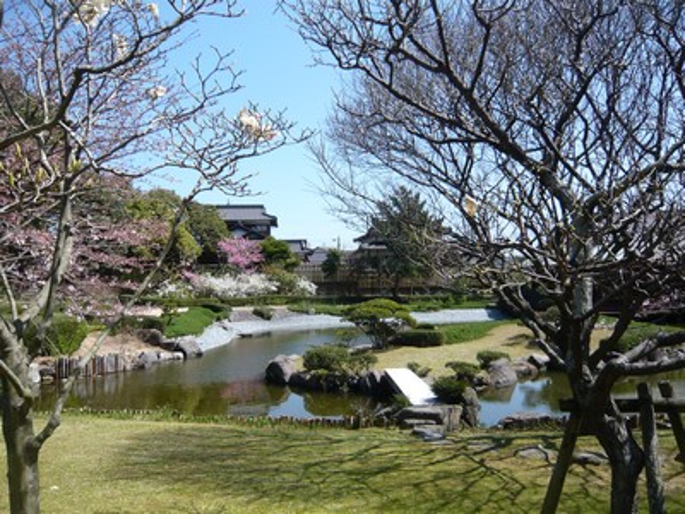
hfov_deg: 63.4
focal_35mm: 28
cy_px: 257
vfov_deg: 49.7
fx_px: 554
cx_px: 342
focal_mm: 4.6
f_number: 8
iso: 100
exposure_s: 1/125
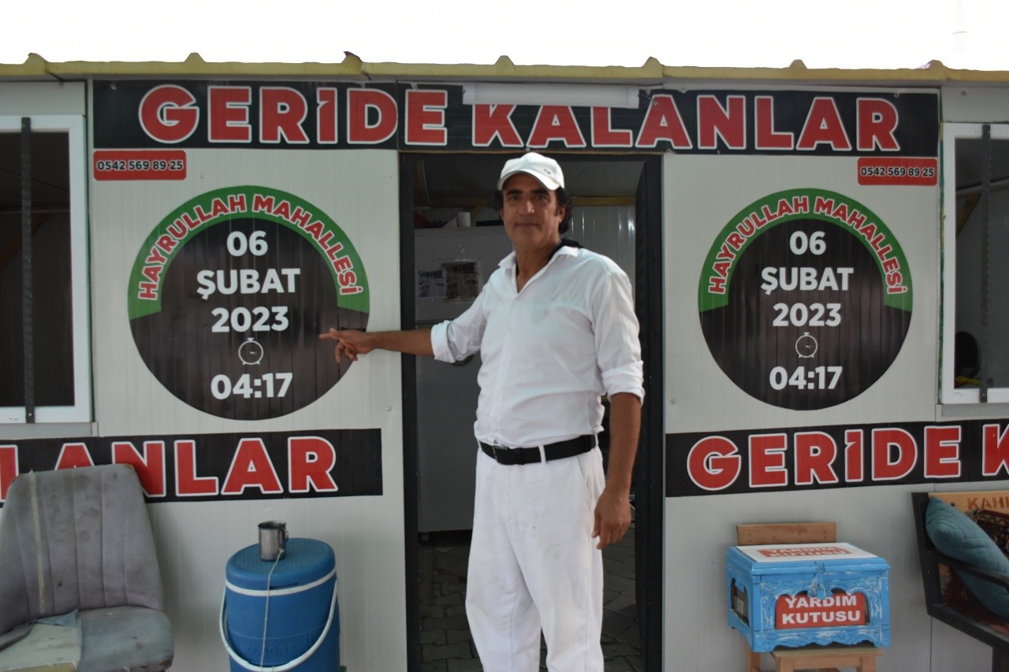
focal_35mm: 27
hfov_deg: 67.4
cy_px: 336
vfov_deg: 47.9
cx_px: 504
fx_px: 757
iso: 800
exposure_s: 1/80
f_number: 4.5
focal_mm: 18
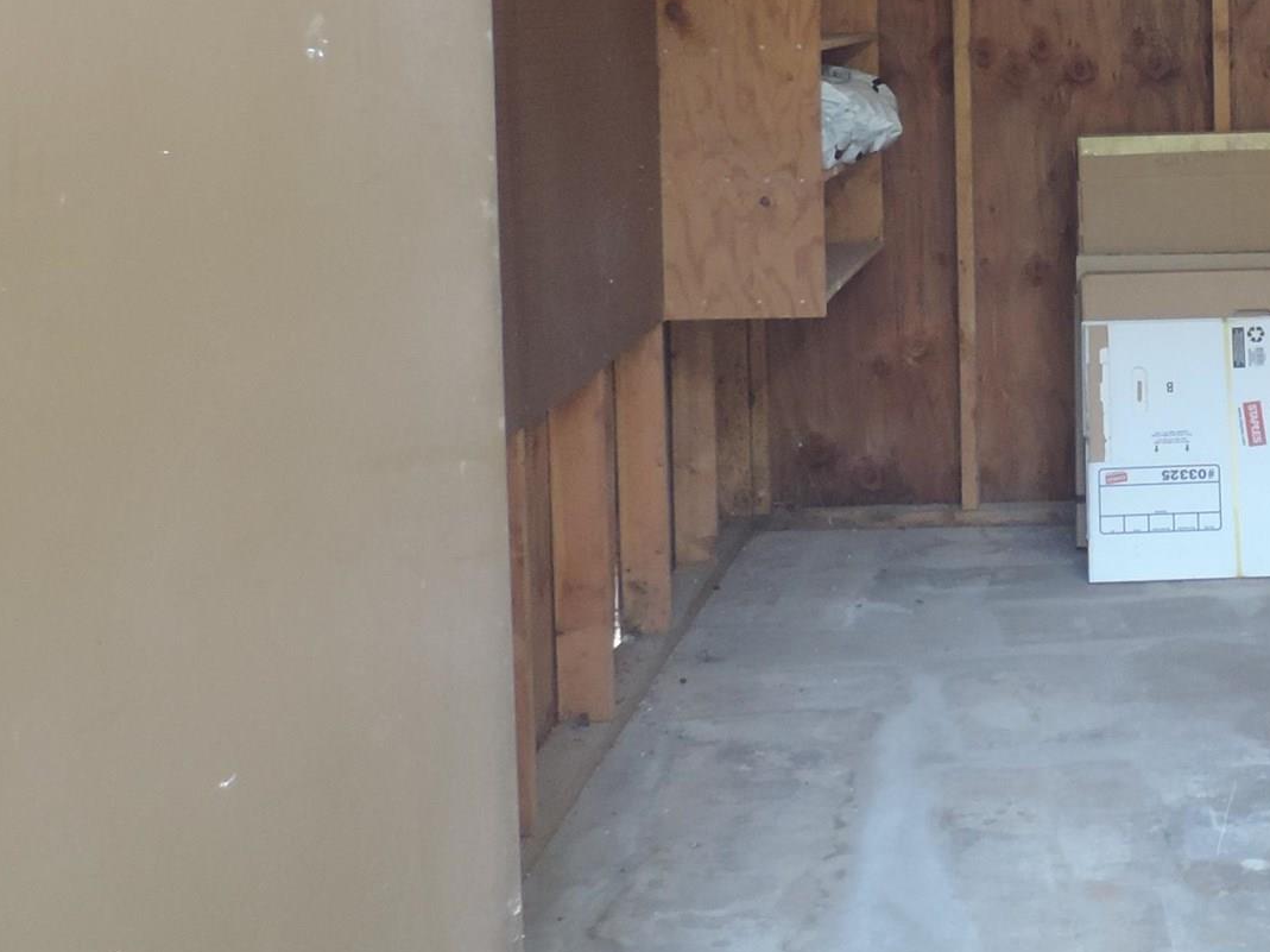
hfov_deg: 26.7
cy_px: 122
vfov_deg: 20.9
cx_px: 1266
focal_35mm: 69
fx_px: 2531
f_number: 3
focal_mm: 4.3
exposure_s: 1/30
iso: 180
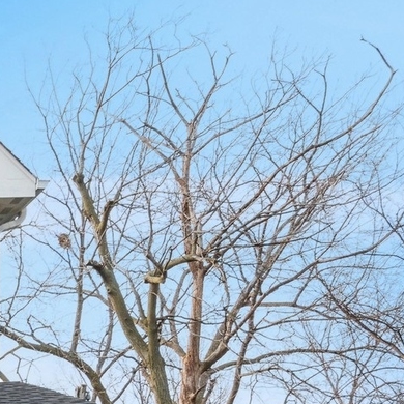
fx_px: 792
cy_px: 459
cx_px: -427
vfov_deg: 26.1
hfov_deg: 18.0
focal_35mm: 60
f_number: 8
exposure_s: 1/100
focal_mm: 17
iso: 400
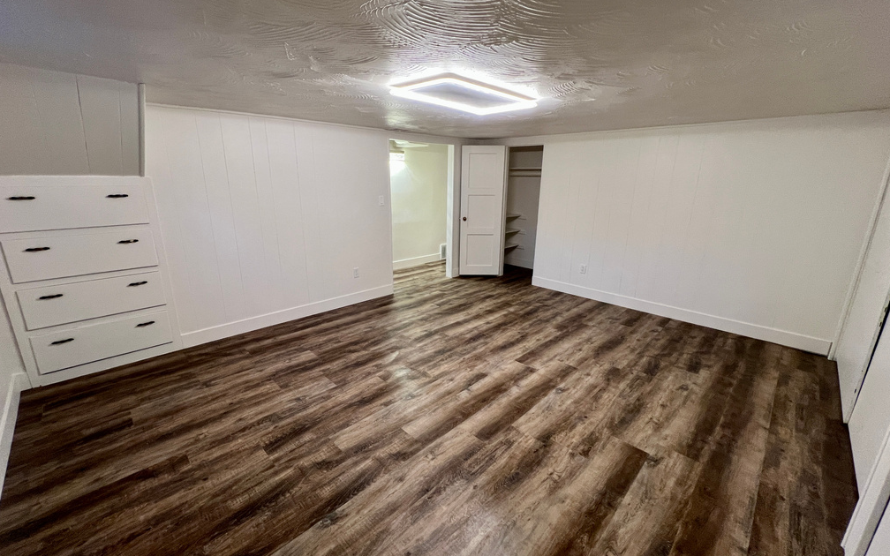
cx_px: 443
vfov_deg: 78.6
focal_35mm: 14
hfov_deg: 105.3
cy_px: 273
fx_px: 340
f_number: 1.8
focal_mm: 1.57
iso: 200
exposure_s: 1/60
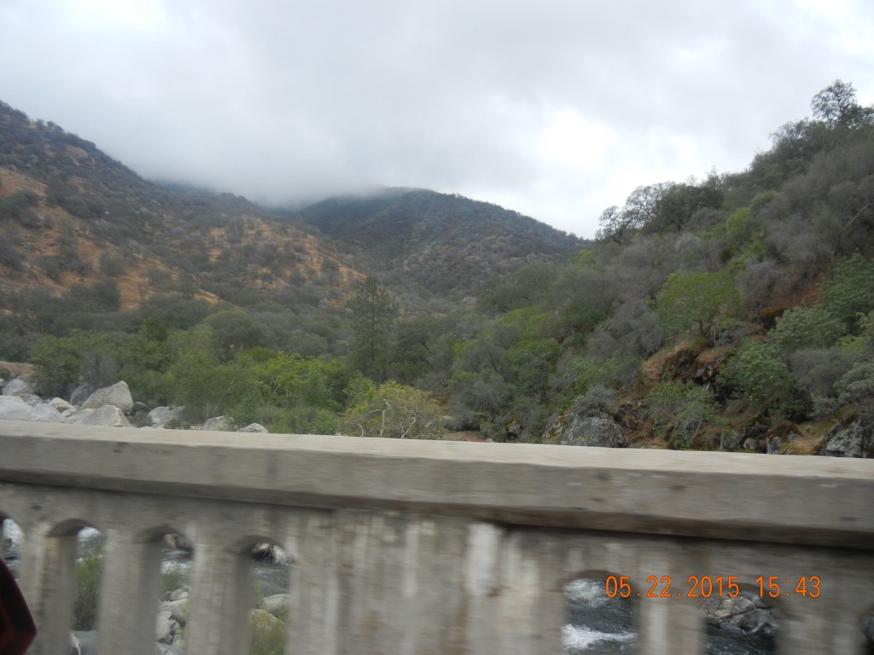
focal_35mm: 30
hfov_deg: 60.0
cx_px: 437
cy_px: 328
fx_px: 757
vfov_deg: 46.8
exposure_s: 1/350
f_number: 3.5
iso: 160
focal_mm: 5.4
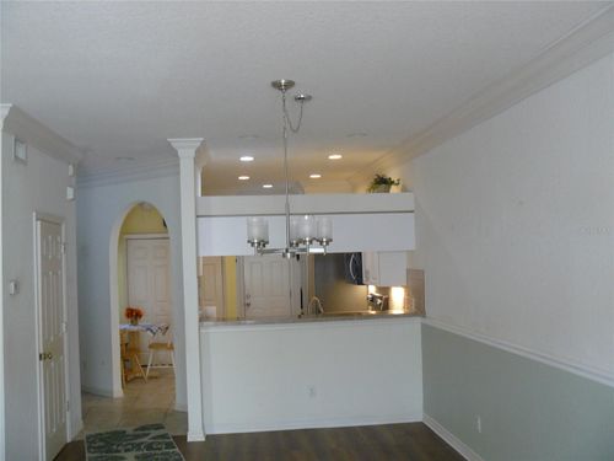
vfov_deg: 39.7
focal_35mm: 36
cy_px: 230
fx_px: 639
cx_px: 307
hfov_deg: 51.4
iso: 200
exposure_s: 1/30
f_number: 2.8
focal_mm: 6
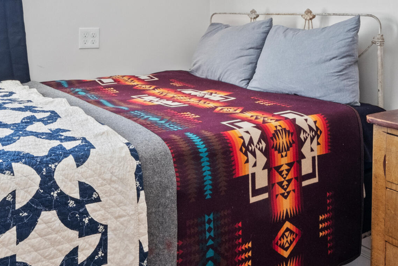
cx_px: 205
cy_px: 17
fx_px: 464
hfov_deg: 46.4
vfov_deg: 30.2
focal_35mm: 42
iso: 500
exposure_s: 1/6
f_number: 8
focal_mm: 10.6
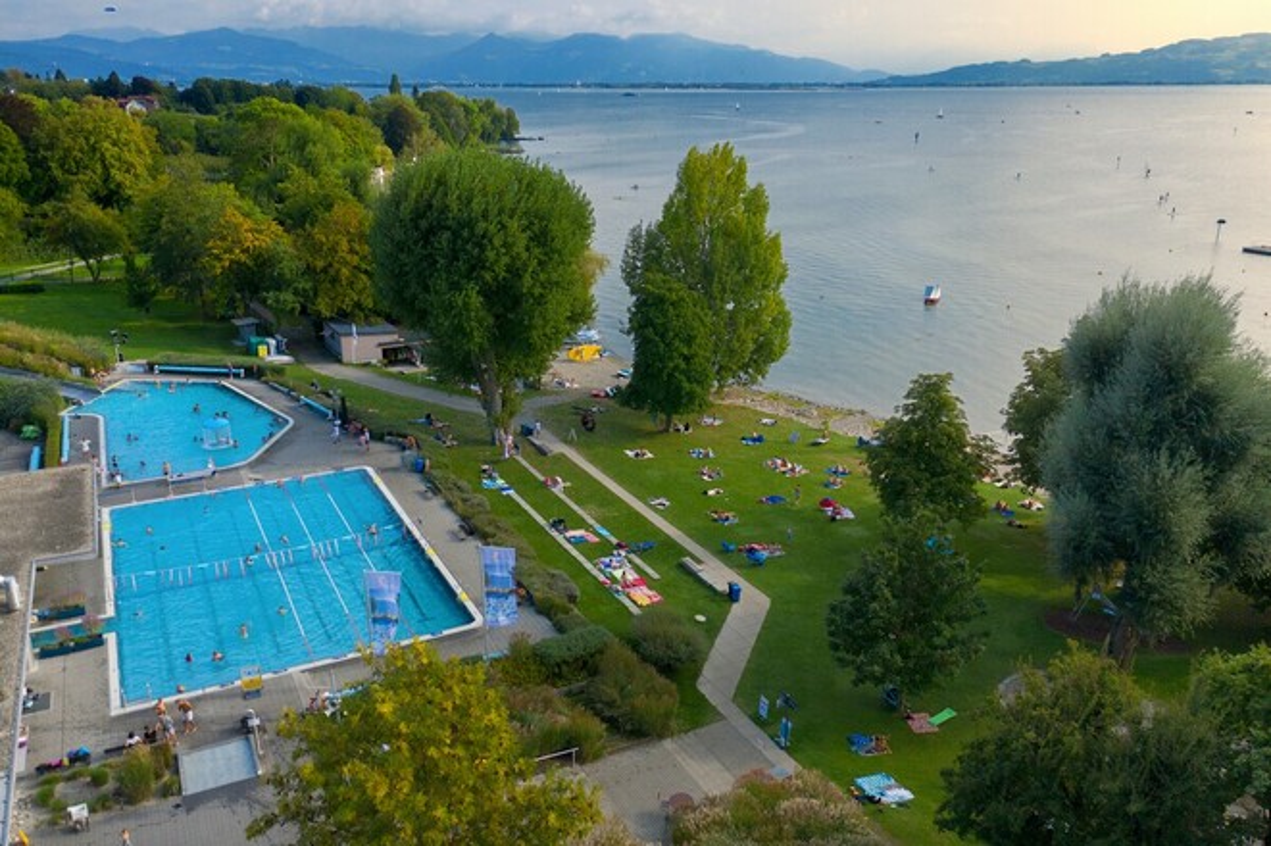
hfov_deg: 65.5
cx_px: 636
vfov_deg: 46.4
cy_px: 423
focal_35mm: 28
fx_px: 988
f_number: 3.2
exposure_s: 1/160
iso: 100
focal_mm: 10.26
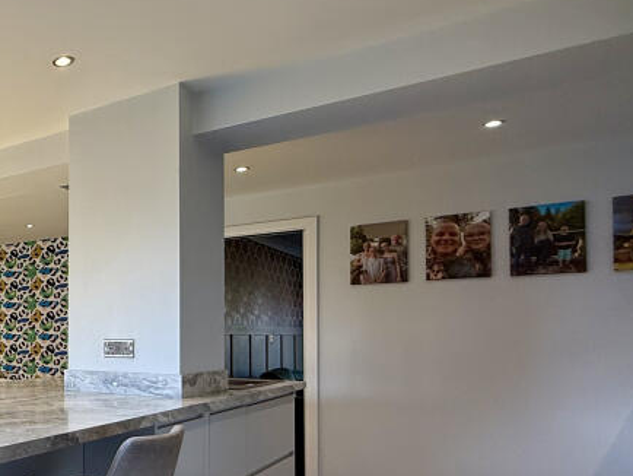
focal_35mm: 33
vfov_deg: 42.2
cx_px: -82
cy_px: 329
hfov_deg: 42.1
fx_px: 604
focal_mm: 2.22
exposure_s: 1/100
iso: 64
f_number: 2.2
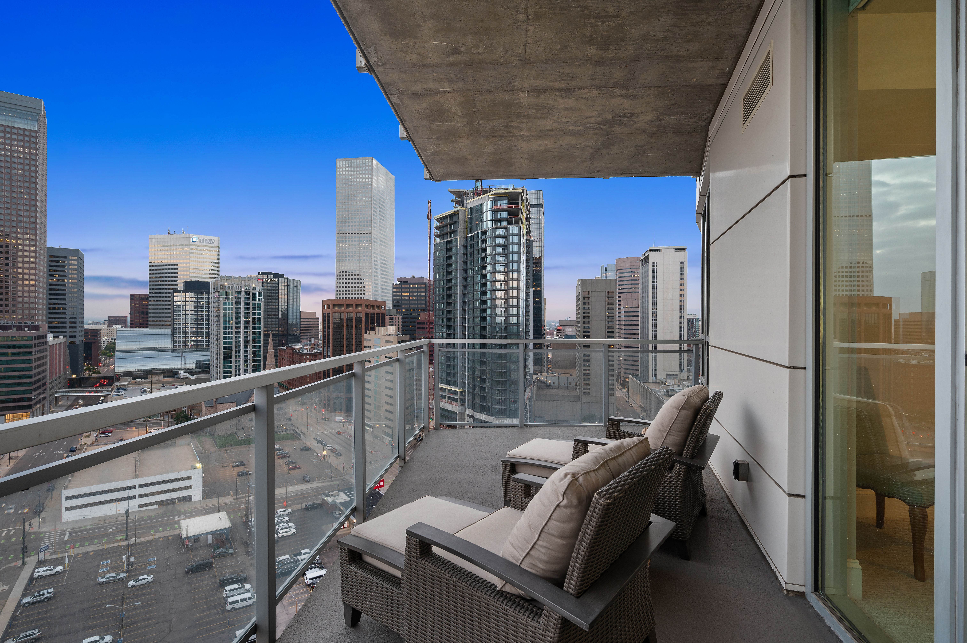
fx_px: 456
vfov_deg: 70.4
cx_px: 484
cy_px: 322
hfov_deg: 93.3
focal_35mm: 17
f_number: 9
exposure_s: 1/1.67
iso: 250
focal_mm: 17
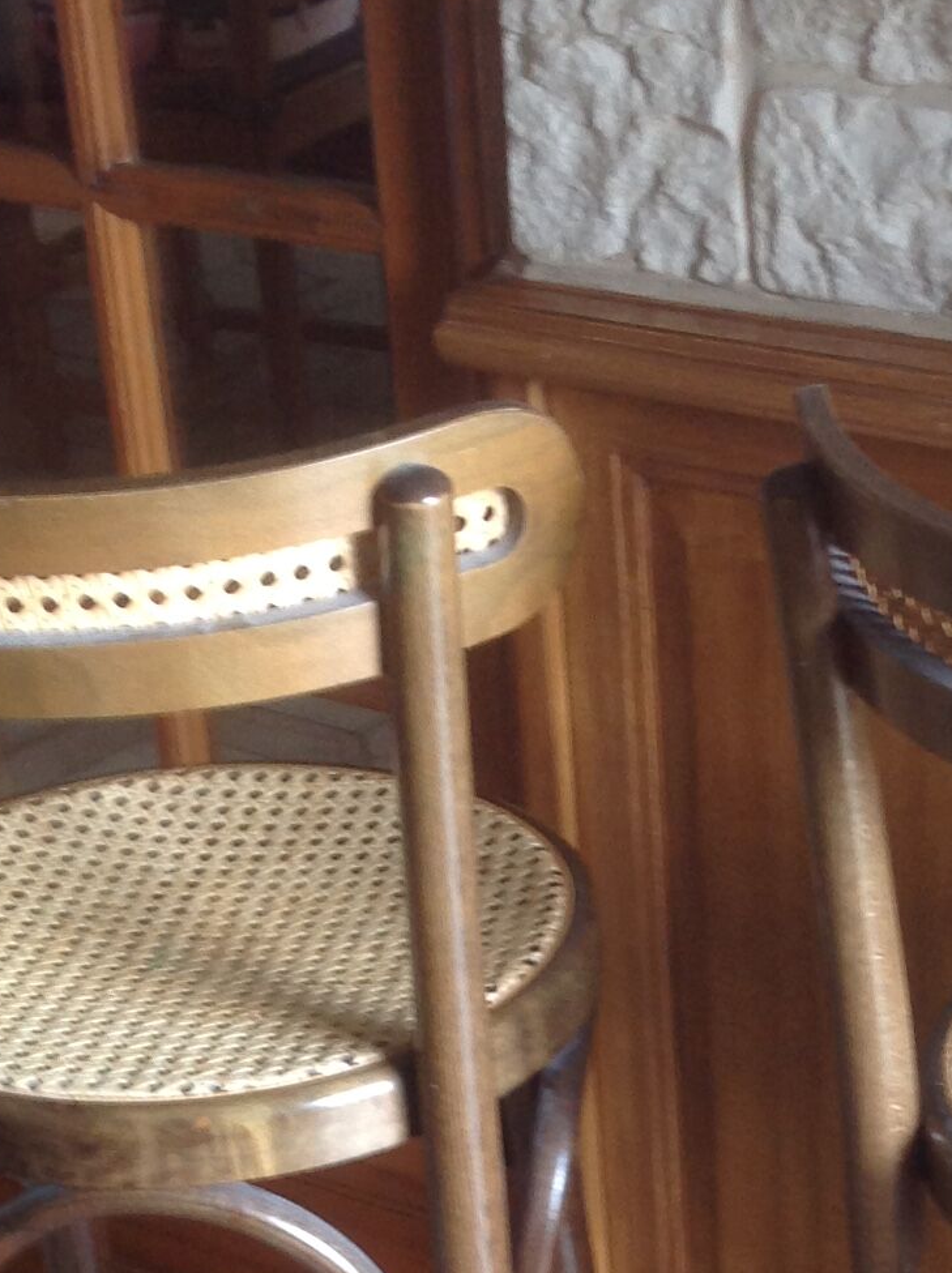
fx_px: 3417
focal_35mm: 93
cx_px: 785
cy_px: 1409
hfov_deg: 15.7
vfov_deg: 20.1
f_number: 2.4
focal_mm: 4.28
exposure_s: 1/15
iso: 64
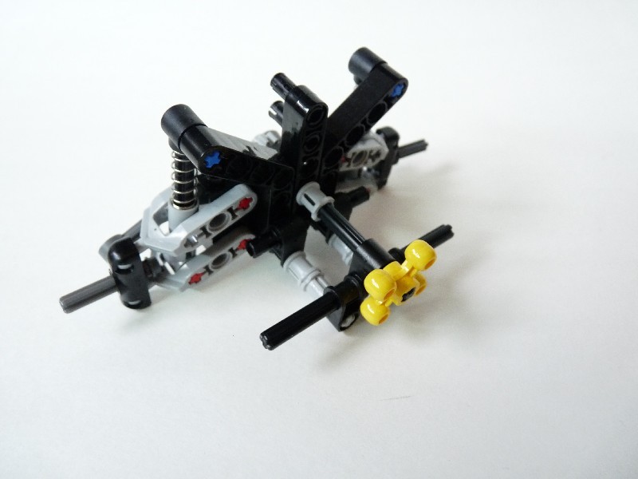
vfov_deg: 51.4
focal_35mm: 27
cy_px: 240
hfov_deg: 65.3
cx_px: 319
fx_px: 498
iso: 320
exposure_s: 1/30
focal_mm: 4.8
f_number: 2.8
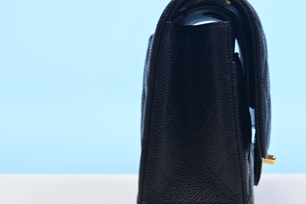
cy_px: 69
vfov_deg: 11.7
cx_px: 238
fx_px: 994
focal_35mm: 117
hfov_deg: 17.4
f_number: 16
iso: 100
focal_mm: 40
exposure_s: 1/2
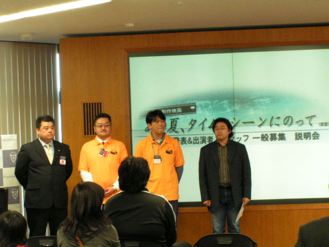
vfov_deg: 15.6
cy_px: 124
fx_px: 903
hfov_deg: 20.7
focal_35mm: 95
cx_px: 164
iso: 400
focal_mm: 14.5
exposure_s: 1/13
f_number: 8
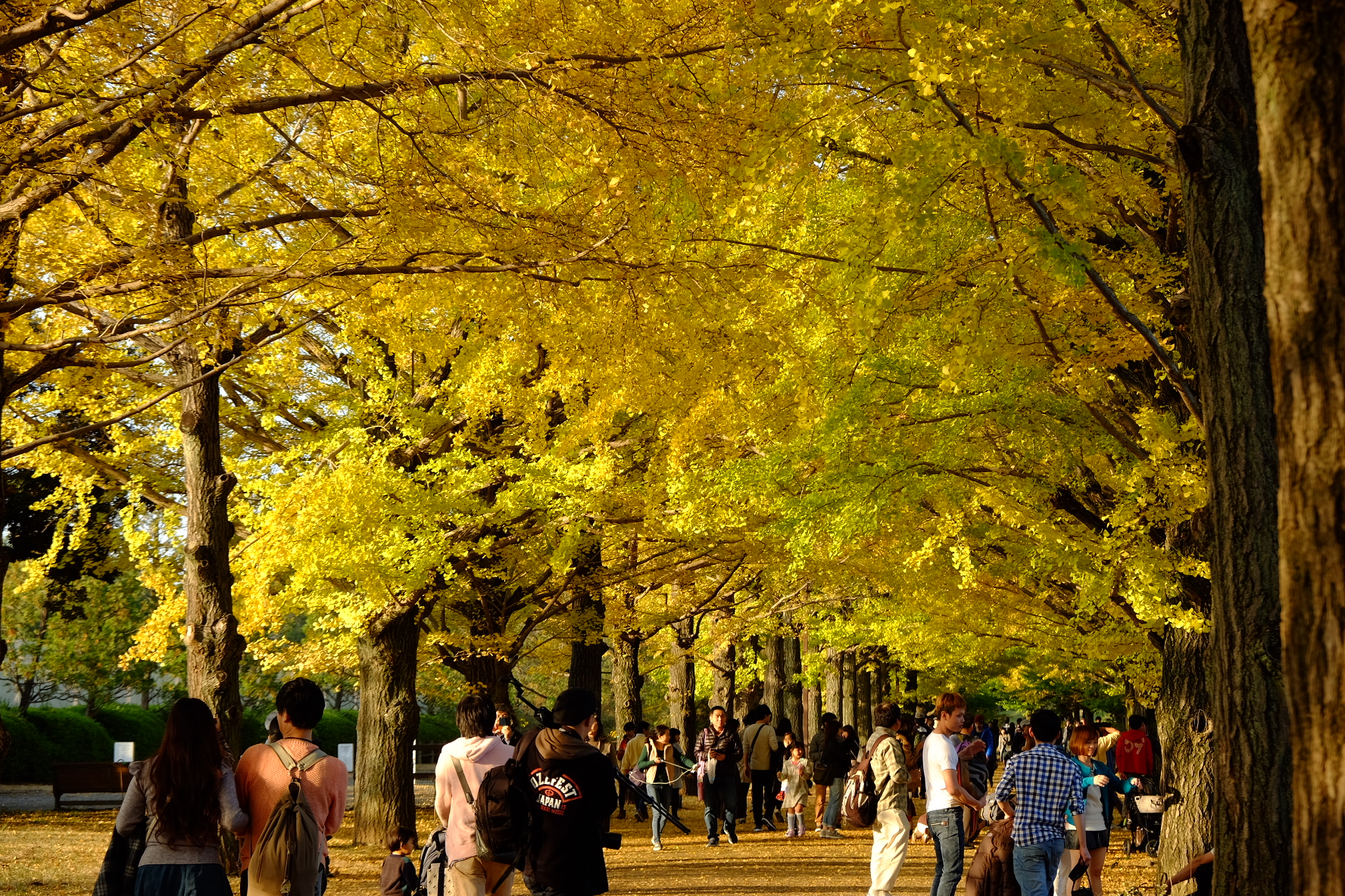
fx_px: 3101
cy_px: 448
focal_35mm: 83
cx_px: 672
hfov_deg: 24.5
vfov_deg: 16.5
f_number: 5
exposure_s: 1/160
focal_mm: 55
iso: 200
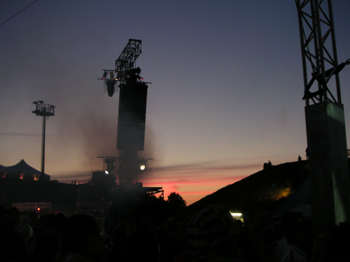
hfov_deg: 44.8
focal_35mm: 42
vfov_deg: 34.3
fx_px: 425
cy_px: 124
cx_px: 174
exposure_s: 1/30
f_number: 2.8
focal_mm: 6
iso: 100
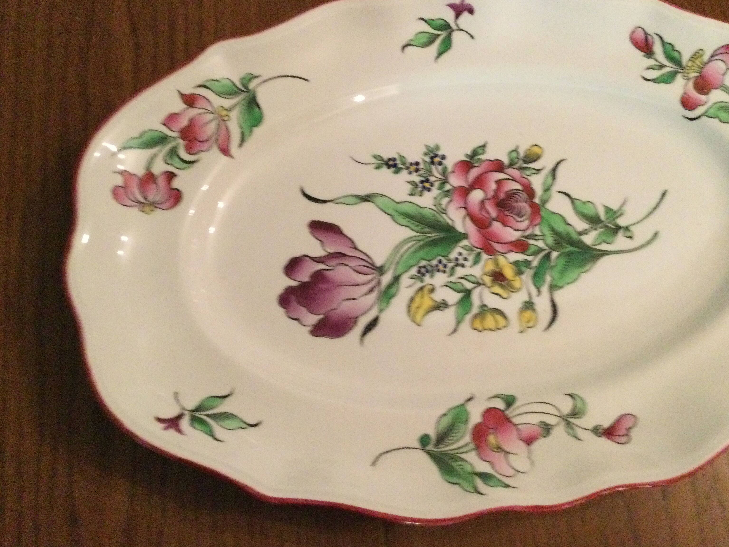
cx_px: 384
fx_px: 695
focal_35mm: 33
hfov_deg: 55.3
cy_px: 267
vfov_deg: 42.9
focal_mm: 3.3
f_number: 2.4
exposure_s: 1/17
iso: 320
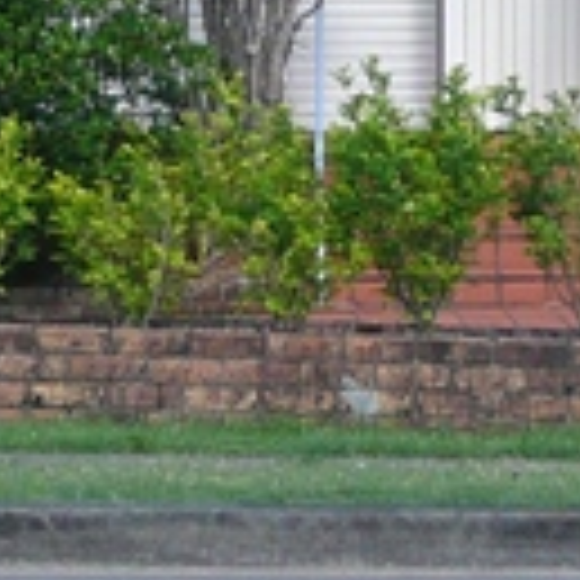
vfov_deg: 7.4
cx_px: 791
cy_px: 85
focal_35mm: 237
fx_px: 4493
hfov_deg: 7.3
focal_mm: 7.3
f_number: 4.1
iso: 100
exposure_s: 1/250
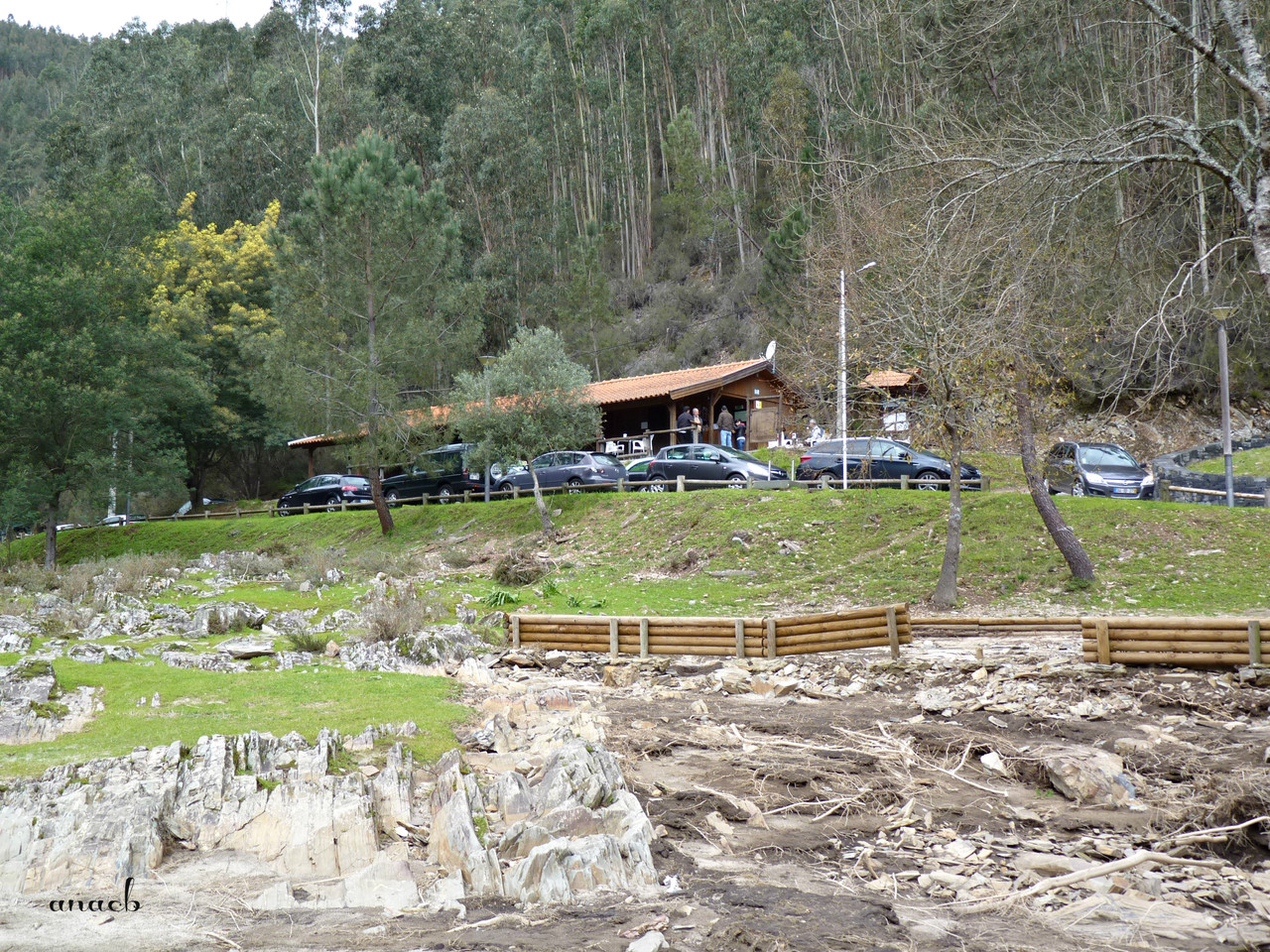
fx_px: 1468
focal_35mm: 40
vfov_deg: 36.0
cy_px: 476
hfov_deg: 46.8
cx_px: 635
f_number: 3
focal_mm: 7.2
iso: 80
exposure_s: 1/80
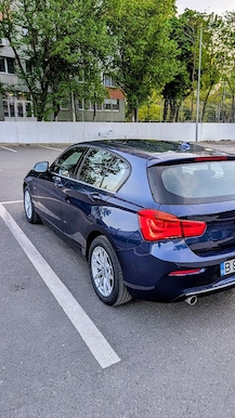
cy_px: 205
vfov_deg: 69.9
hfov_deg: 42.4
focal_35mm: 27
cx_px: 152
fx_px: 299
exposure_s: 1/182
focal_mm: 6.9
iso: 17
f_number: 1.68
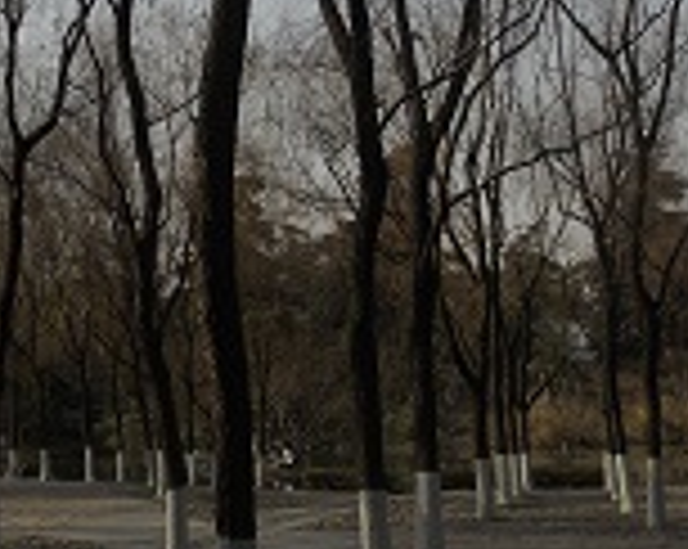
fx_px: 1403
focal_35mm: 69
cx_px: 423
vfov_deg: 22.1
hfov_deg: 27.5
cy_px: 346
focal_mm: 4.9
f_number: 3.2
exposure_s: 1/1250
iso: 80
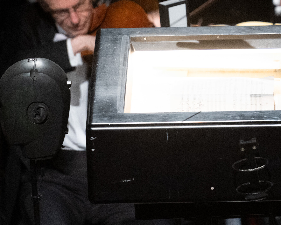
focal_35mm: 550
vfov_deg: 2.8
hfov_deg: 3.5
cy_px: -43
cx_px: 240
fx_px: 4574
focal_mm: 200
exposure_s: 1/200
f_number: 2.8
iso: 3200
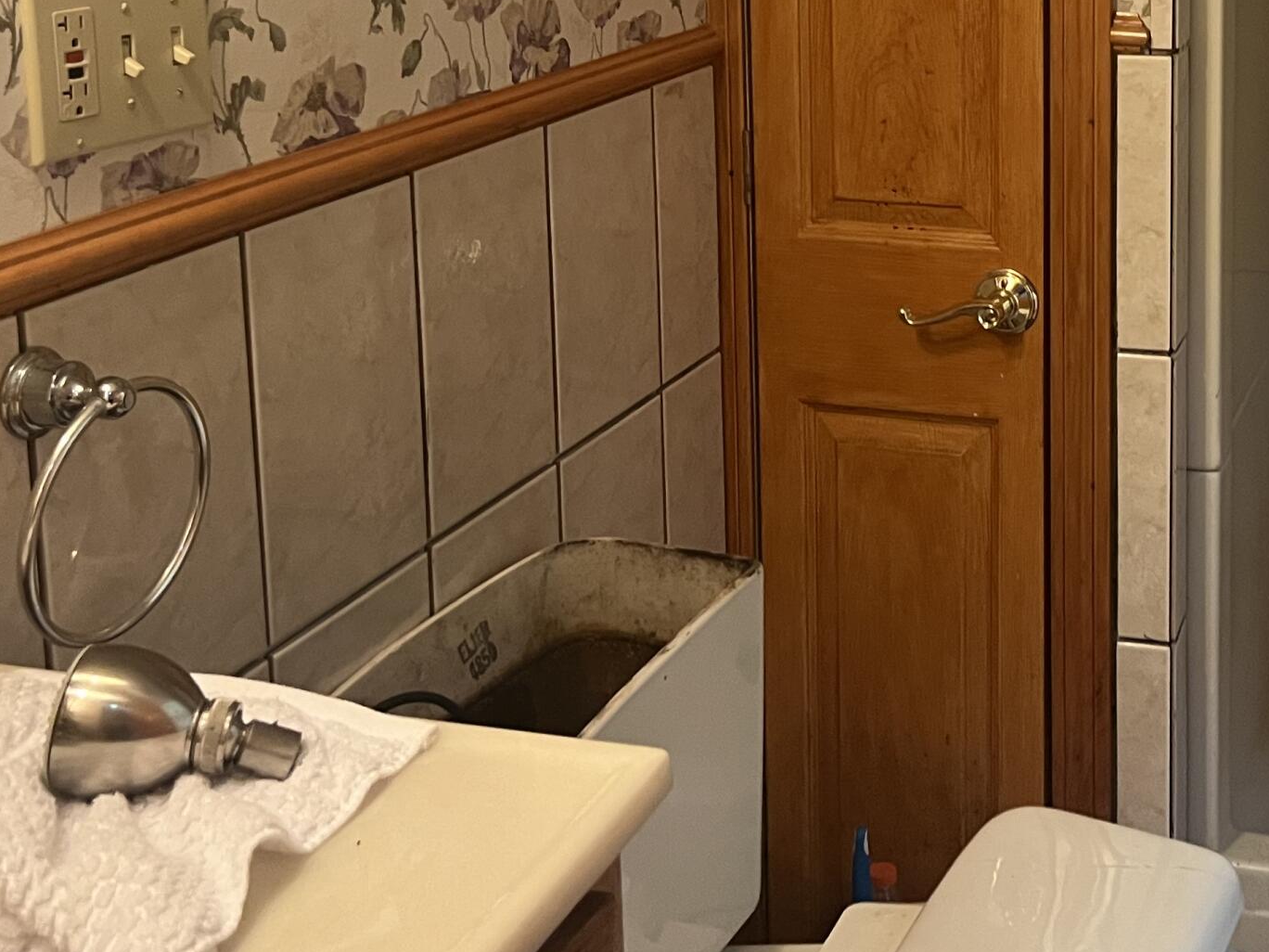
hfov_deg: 32.8
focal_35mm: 57
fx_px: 2090
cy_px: 71
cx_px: 1032
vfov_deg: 24.8
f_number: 1.5
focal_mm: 5.7
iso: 400
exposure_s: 1/40
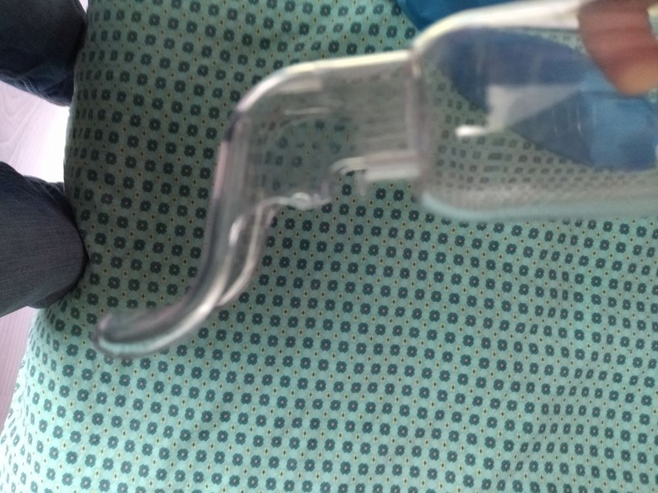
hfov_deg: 65.3
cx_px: 329
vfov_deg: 51.4
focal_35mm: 27
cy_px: 246
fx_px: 513
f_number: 1.79
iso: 575
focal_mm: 4.74
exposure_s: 1/25
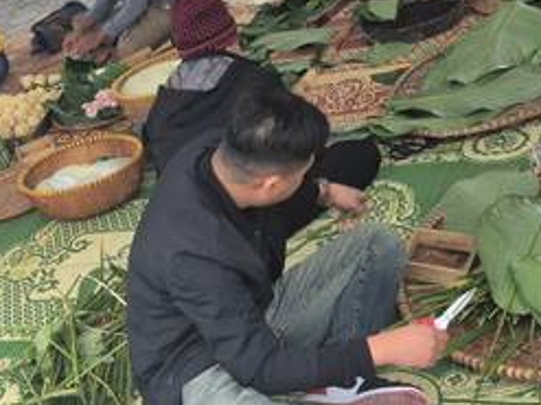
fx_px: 1047
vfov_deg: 21.9
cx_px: 9
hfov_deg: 27.4
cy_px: 250
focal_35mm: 67
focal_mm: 5.4
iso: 250
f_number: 1.8
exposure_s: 1/100
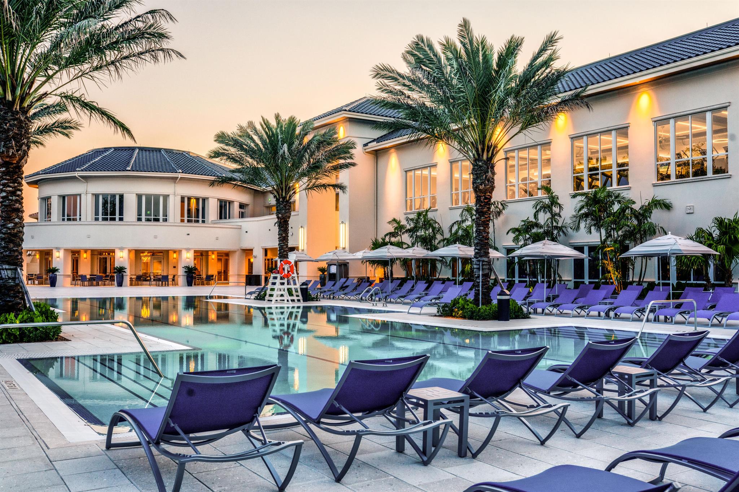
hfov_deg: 54.4
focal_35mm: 35
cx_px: 370
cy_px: 246
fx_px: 718
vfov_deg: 37.8
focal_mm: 35
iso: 640
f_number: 8
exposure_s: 1/100
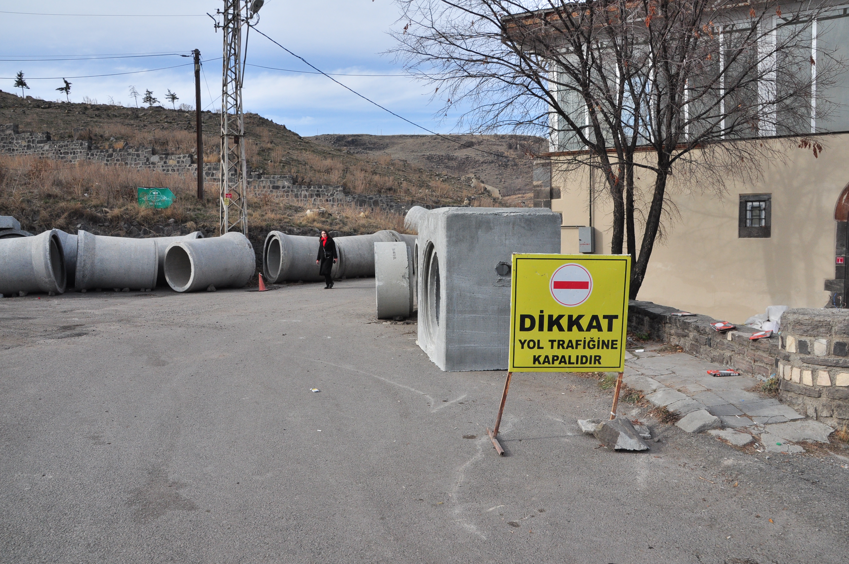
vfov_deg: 47.8
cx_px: 424
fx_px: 636
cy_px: 282
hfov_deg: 67.4
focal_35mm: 27
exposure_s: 1/500
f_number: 11
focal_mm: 18
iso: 400
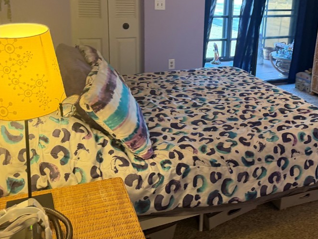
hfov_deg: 49.3
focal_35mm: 37
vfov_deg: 37.9
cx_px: 211
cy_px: 66
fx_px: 340
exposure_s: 1/60
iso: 250
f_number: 1.78
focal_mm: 6.76
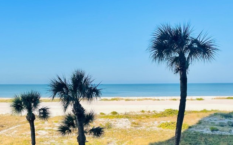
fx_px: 286
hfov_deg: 44.2
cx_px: 100
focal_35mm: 45
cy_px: 109
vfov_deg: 28.2
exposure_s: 1/3610
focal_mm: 4.2
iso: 32
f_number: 1.6
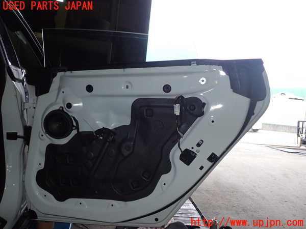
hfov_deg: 60.0
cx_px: 153
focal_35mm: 30
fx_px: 265
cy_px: 114
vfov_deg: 46.8
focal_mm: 5.4
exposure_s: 1/30
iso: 200
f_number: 6.3
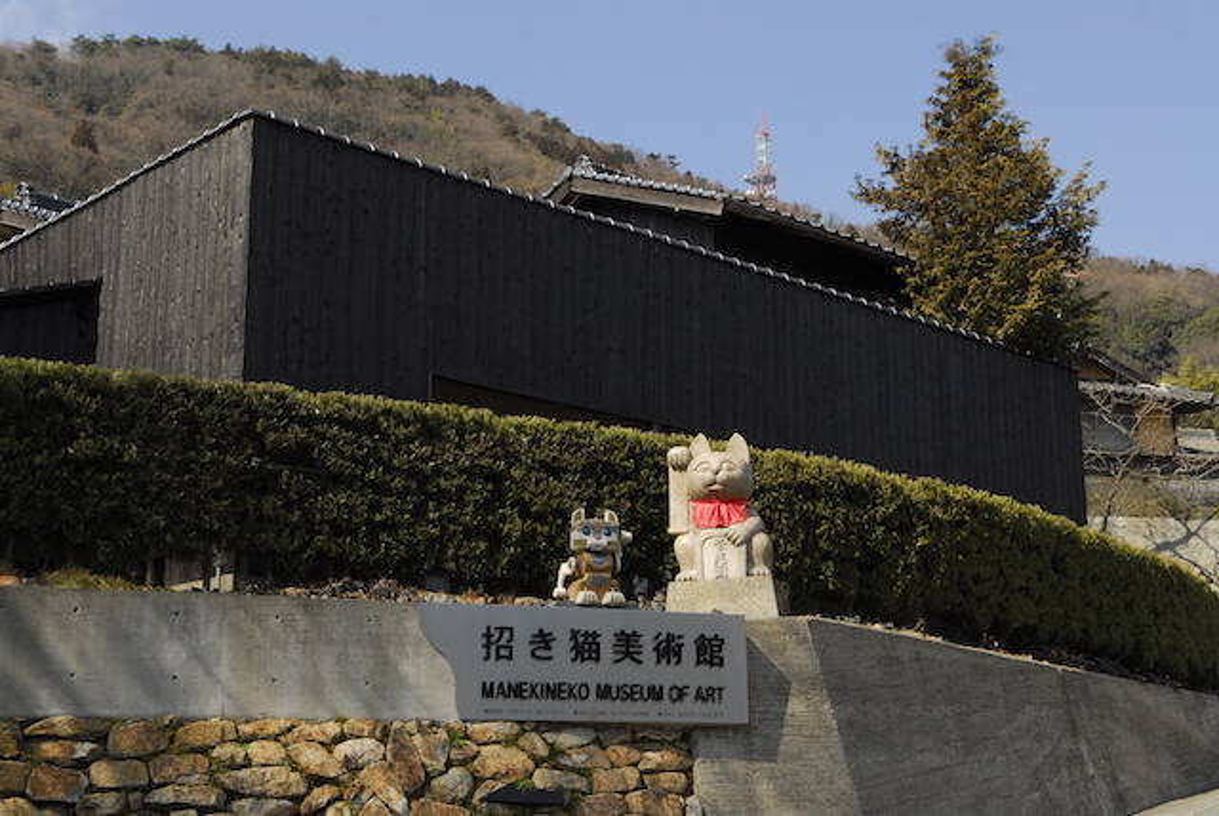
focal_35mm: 51
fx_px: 1728
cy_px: 408
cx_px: 610
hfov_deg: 38.8
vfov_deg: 26.5
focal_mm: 34
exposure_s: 1/400
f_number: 7.1
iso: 200
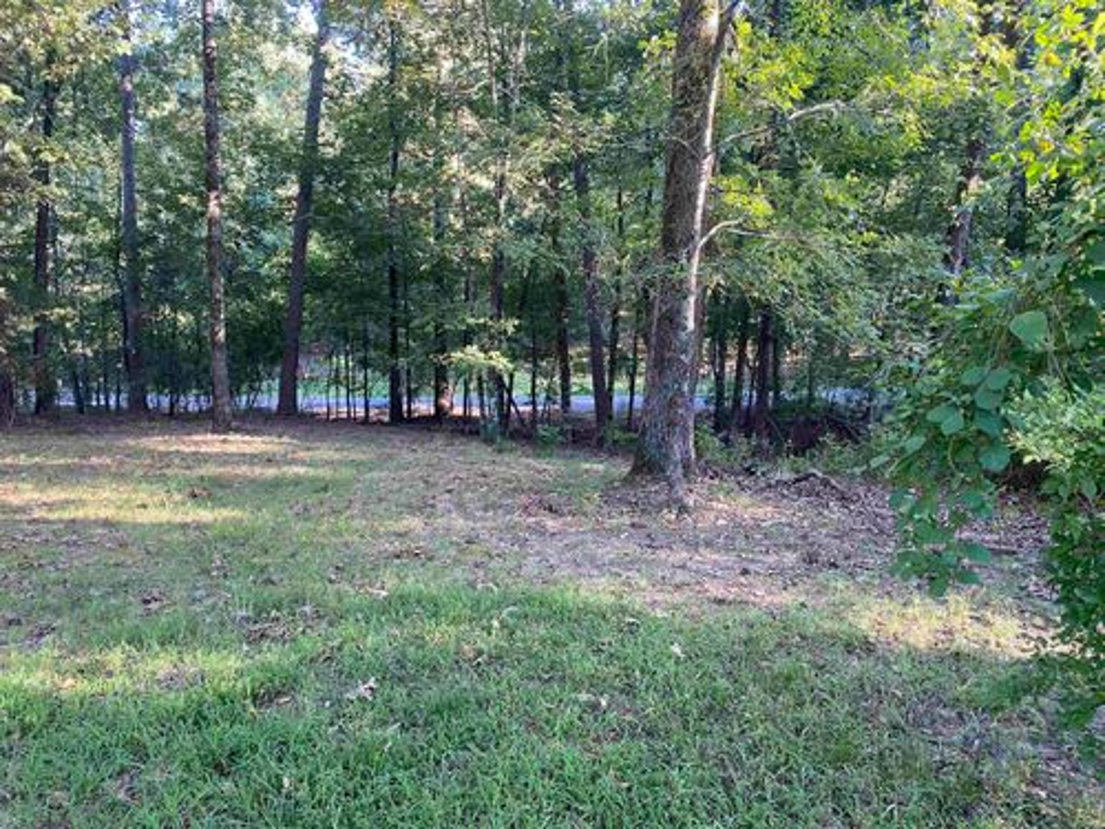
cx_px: 552
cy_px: 414
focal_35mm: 26
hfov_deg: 67.3
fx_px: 830
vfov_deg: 53.1
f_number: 1.8
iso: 125
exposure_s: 1/86
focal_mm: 4.25
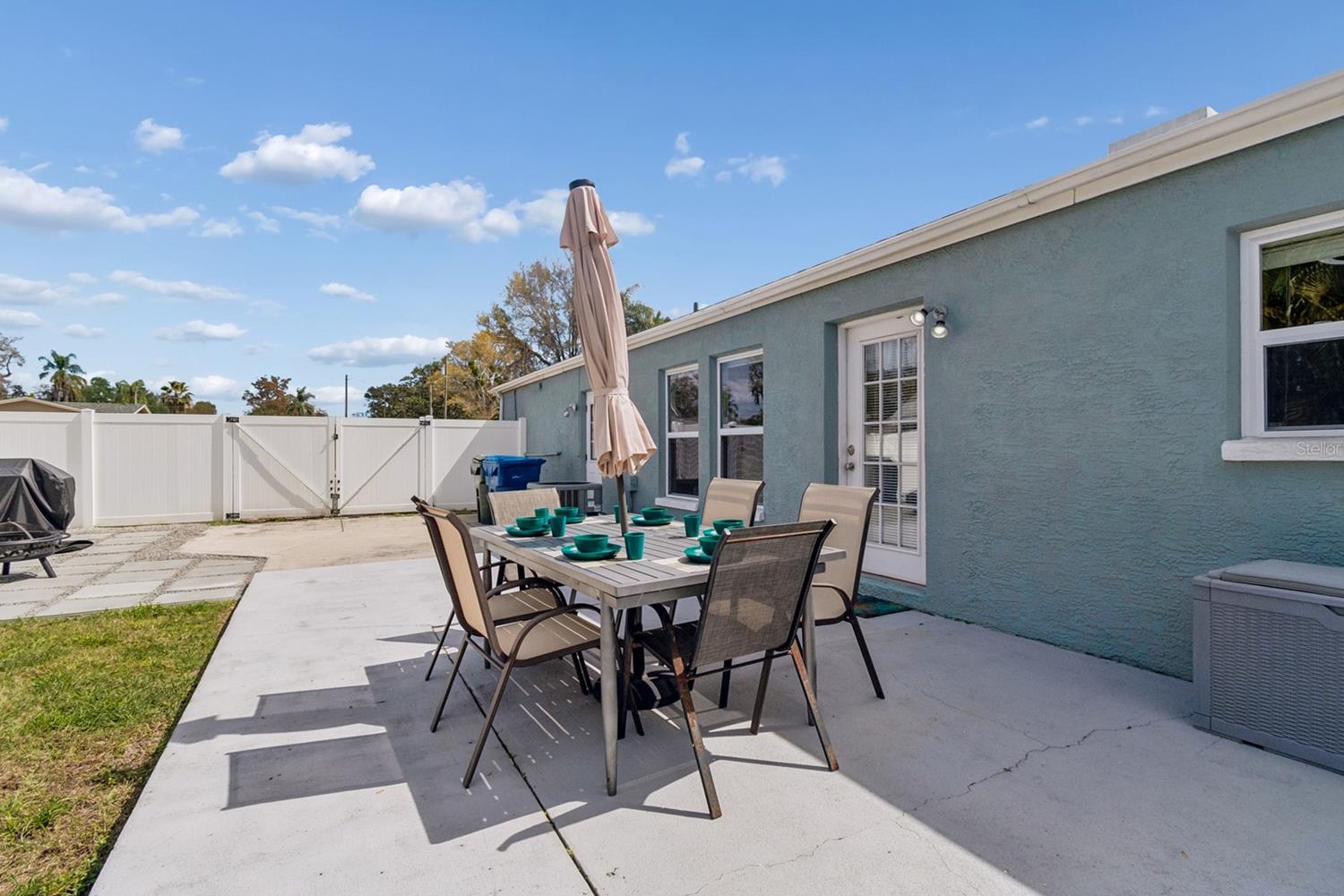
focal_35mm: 16
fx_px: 597
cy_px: 448
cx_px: 659
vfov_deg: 73.7
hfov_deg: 96.7
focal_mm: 10
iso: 100
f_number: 7.1
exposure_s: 1/4000
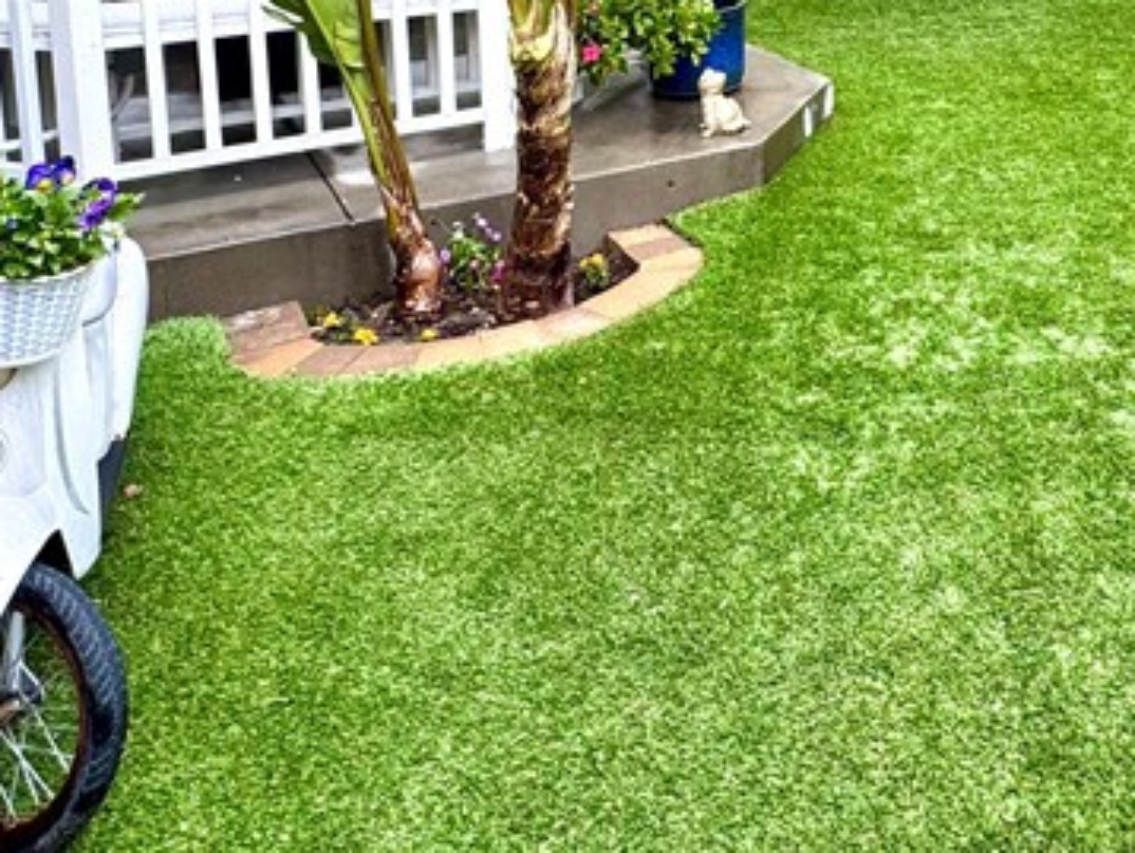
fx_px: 1312
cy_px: -111
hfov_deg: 43.4
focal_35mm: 40
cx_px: 986
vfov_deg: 31.5
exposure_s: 1/99
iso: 64
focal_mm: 2.22
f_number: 2.2
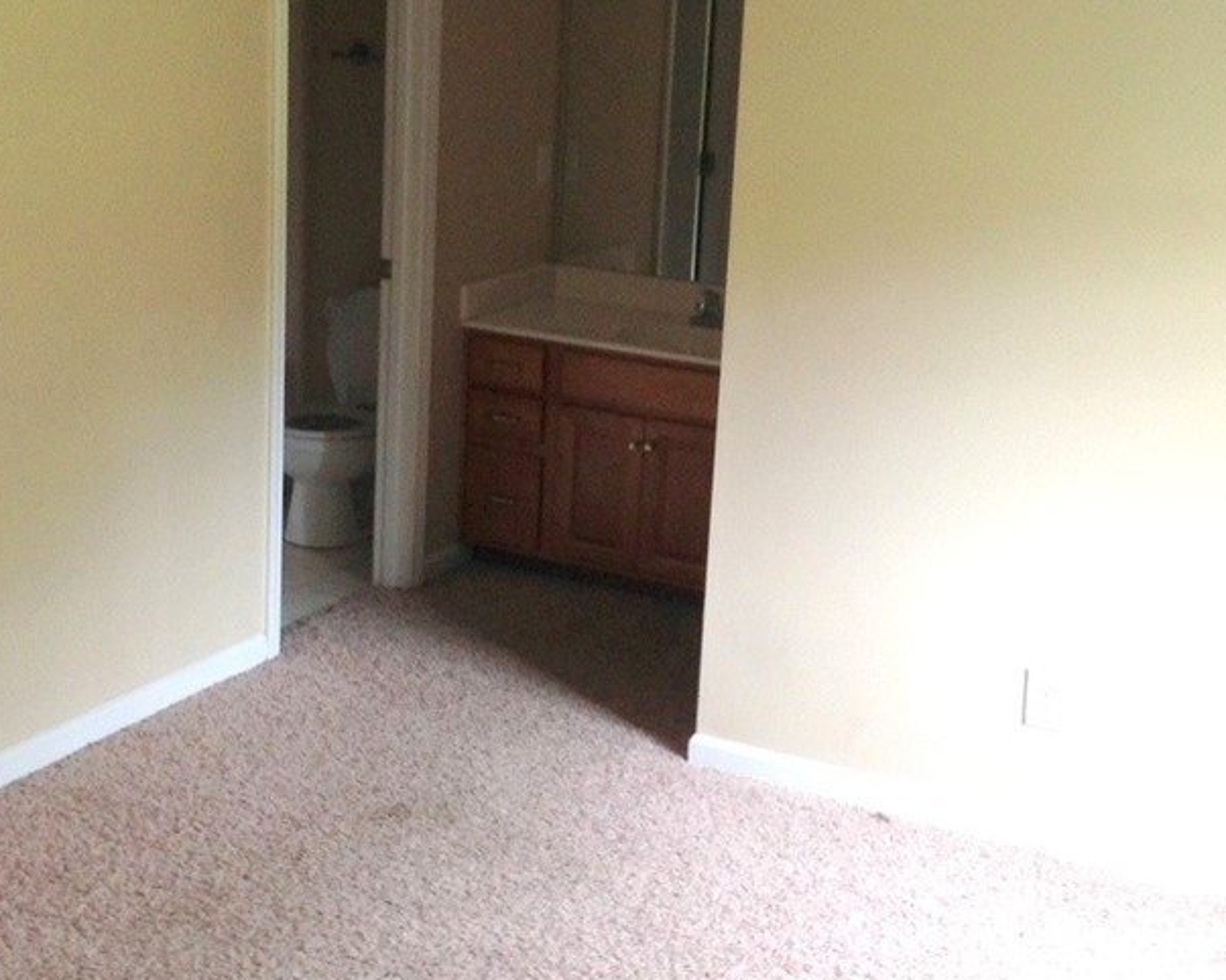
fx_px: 2104
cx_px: 688
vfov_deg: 26.2
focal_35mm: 58
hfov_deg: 32.5
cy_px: 437
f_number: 2.4
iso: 100
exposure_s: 1/15
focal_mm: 4.28
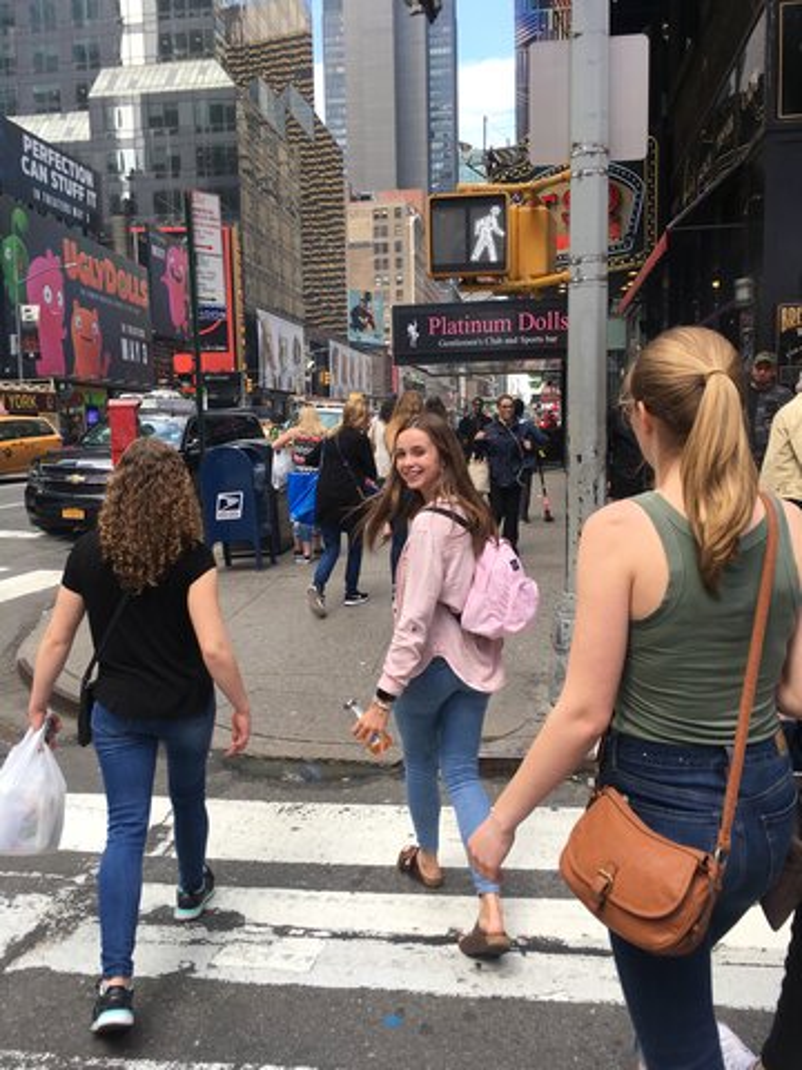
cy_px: 535
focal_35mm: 29
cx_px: 401
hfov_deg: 48.2
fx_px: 896
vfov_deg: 61.7
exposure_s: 1/460
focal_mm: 4.15
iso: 25
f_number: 2.2
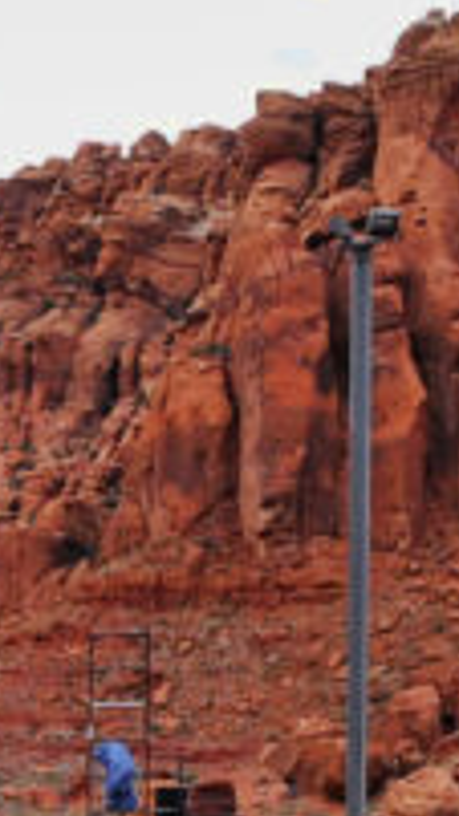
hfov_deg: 9.8
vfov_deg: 16.1
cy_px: 1224
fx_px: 2644
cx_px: -93
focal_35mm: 122
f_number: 8
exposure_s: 1/160
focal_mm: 13
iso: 400
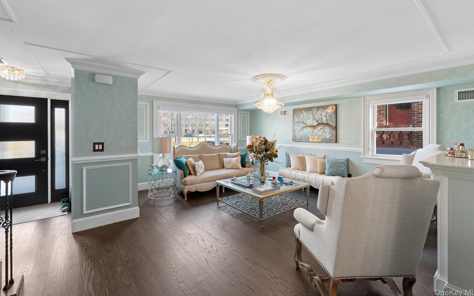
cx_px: 235
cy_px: 132
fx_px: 194
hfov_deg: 101.5
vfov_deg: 74.5
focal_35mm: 15
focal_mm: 14
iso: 400
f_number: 10
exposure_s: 1/5
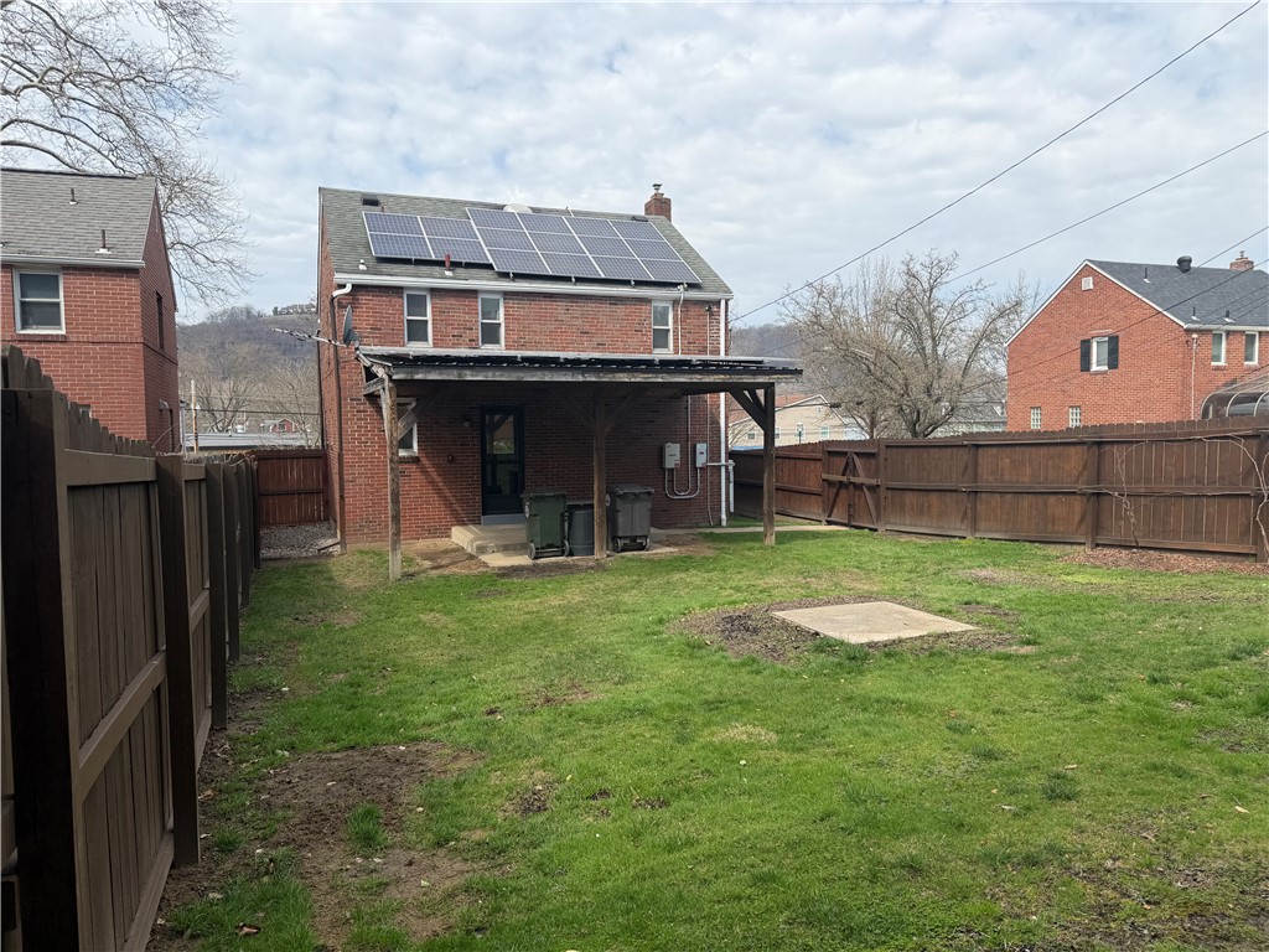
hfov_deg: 71.6
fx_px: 880
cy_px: 476
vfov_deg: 56.8
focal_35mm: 24
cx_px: 634
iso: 80
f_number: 1.78
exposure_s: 1/3145
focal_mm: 6.76
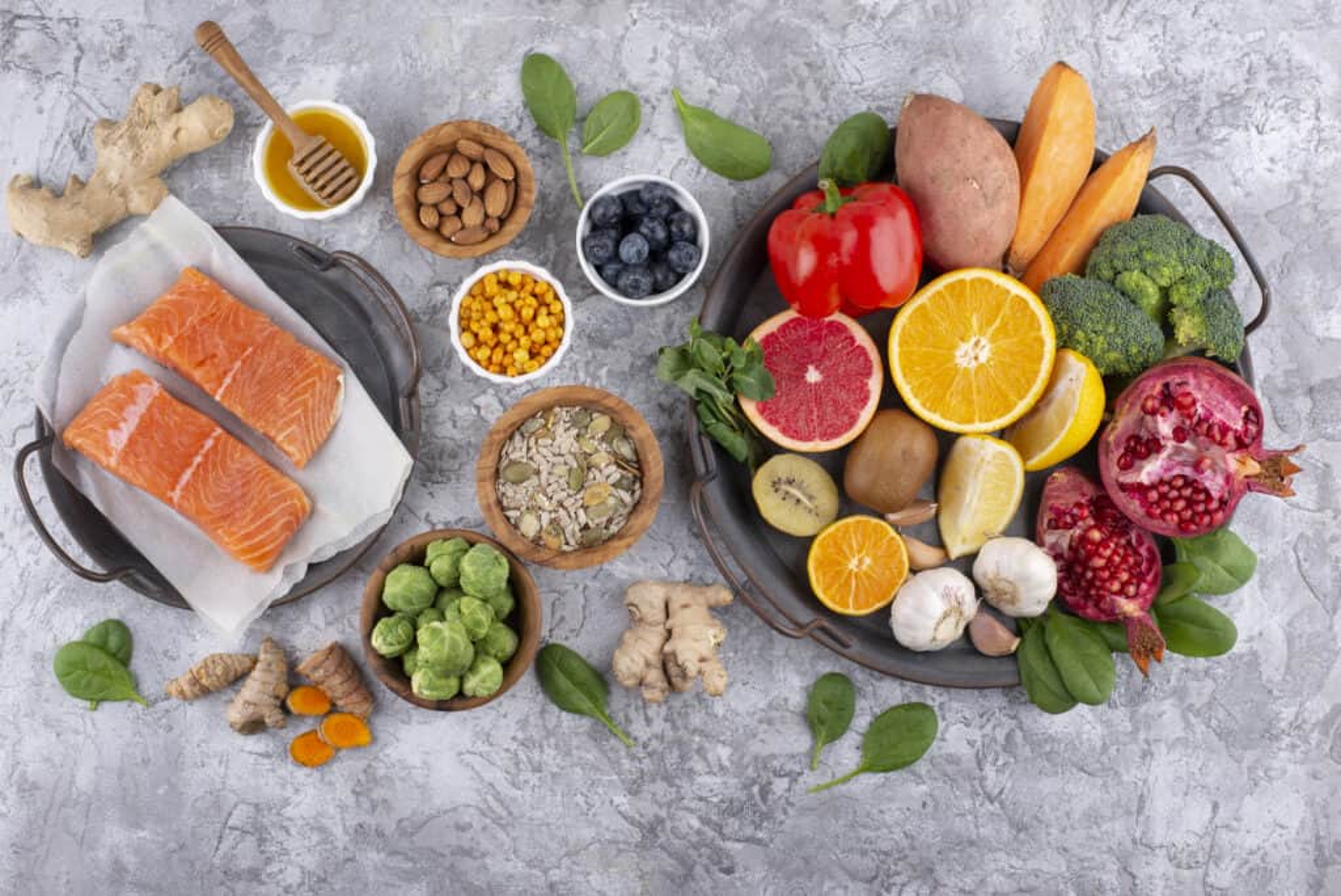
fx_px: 1863
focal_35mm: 50
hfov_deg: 39.6
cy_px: 448
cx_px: 670
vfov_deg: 27.0
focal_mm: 50
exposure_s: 1/100
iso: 100
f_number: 8
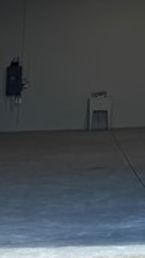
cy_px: -93
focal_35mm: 150
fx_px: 1026
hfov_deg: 7.2
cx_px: 432
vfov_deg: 13.7
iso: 80
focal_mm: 6.76
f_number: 1.78
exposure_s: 1/1721
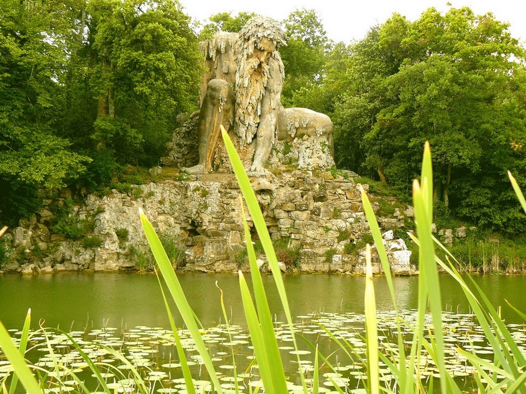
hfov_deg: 41.2
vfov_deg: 31.5
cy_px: 197
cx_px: 263
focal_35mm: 46
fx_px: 699
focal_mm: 7.6
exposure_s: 1/125
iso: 100
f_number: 3.2
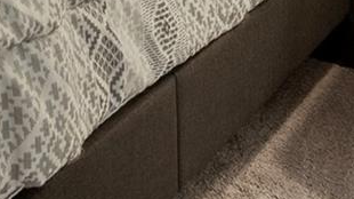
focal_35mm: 97
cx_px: -262
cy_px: -388
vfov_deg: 9.7
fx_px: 910
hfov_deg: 18.0
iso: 400
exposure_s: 1/80
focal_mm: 14
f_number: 9
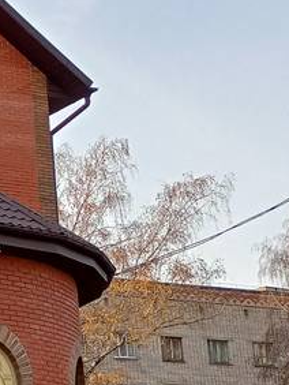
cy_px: 291
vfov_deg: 16.4
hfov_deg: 11.2
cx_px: -305
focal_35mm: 119
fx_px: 1323
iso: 112
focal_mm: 4.69
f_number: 1.8
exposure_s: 1/1370
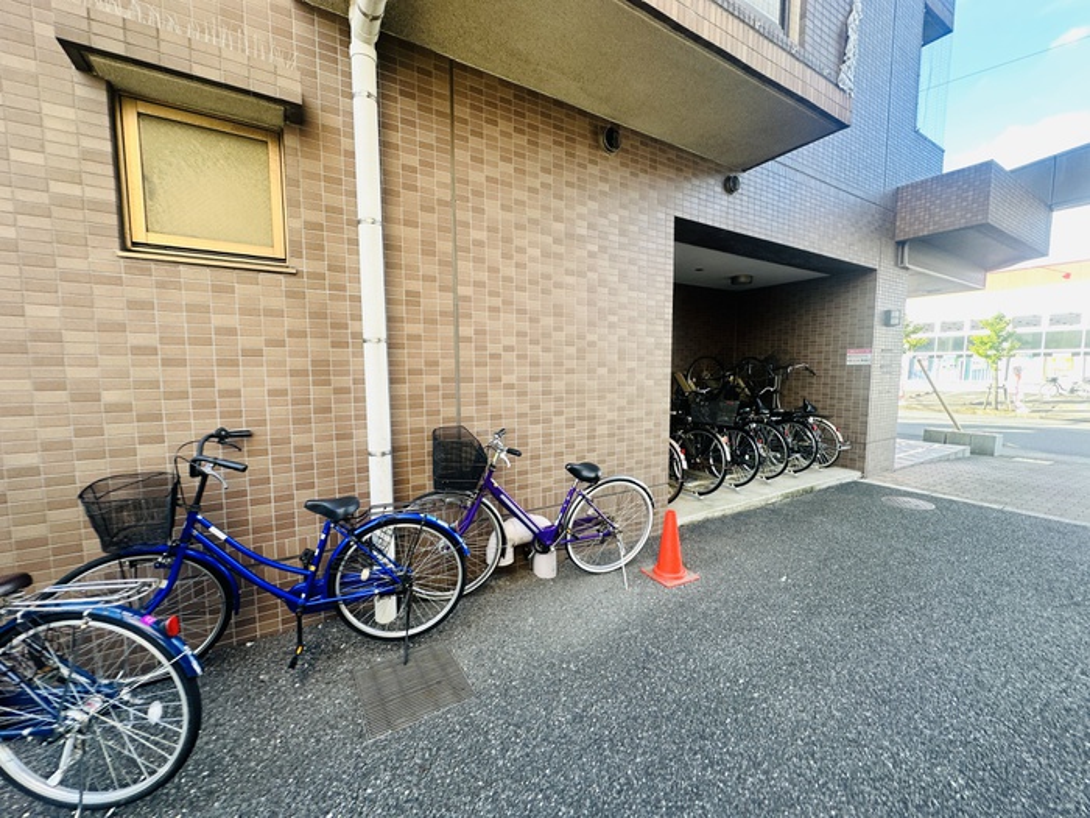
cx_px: 545
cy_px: 409
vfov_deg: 85.7
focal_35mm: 14
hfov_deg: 102.1
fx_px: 441
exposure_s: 1/99
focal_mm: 2.22
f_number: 2.2
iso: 50
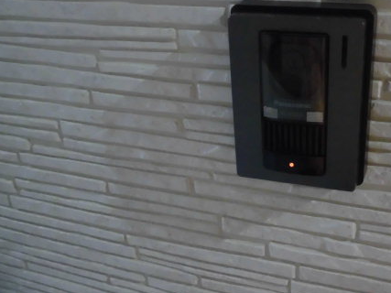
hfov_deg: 49.4
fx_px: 407
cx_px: 291
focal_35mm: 36
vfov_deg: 39.1
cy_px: 92
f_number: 3.1
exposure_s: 1/25
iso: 800
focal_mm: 4.3
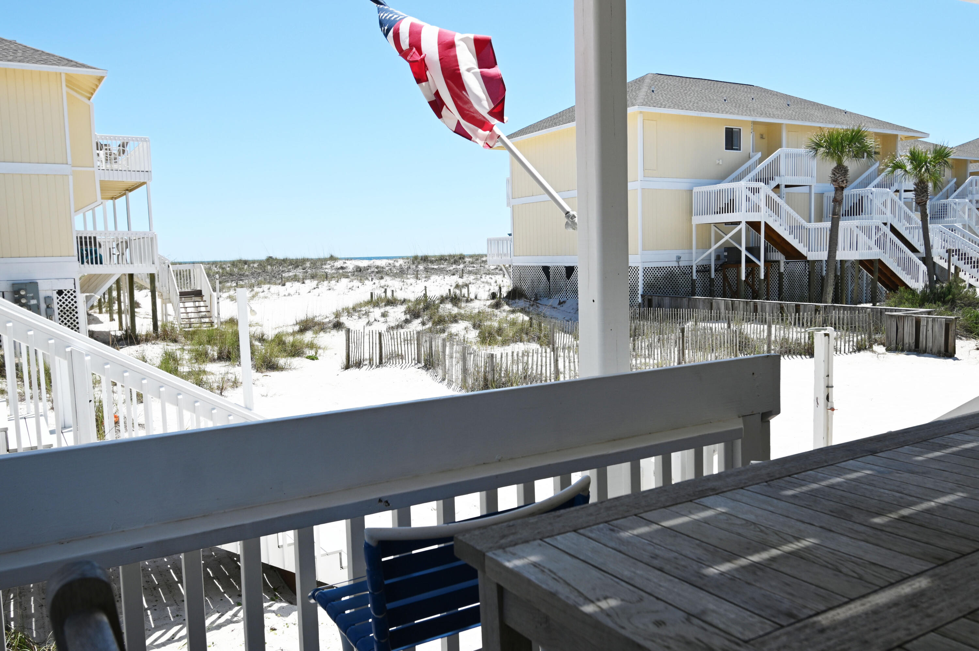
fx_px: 815
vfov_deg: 43.6
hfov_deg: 62.0
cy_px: 326
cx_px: 490
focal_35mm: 30
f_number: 8
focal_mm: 20
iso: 100
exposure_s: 1/500
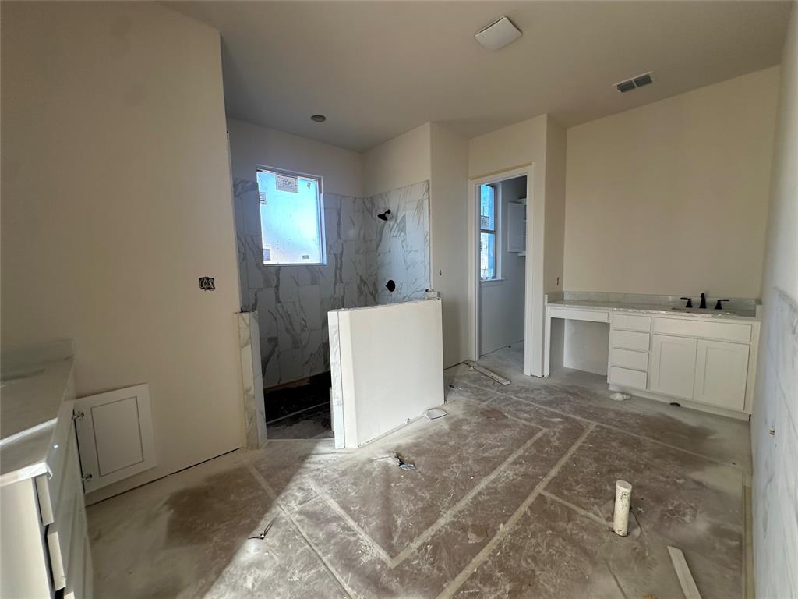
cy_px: 300
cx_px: 399
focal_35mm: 14
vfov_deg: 85.7
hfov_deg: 102.1
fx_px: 323
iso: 64
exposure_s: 1/99
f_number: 2.2
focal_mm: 2.22
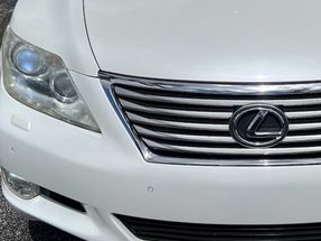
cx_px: 252
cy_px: 46
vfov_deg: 24.8
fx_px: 538
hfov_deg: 32.4
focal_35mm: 58
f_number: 1.5
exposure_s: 1/16393
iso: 40
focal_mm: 5.7
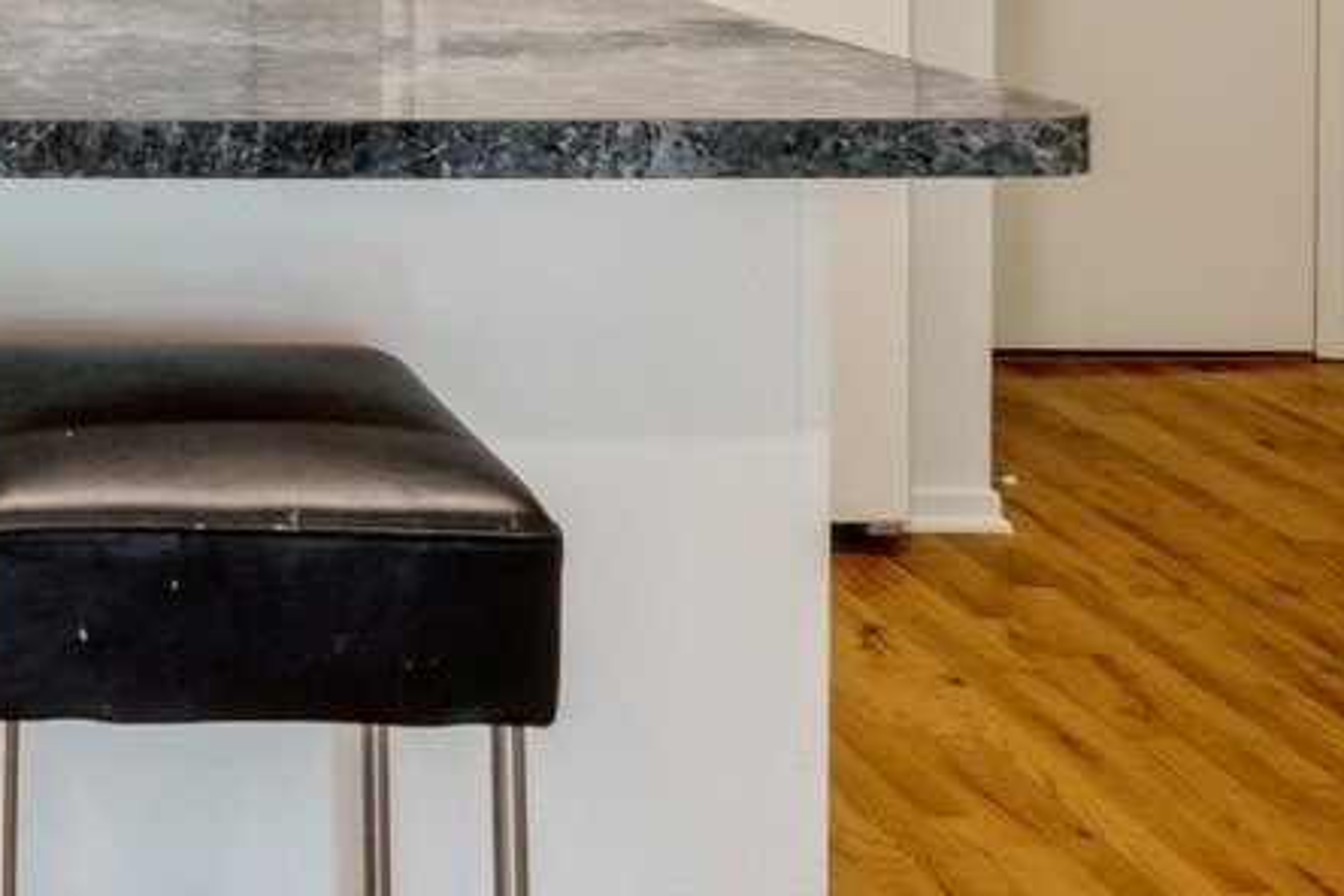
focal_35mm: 54
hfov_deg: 34.6
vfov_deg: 22.9
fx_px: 2016
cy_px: -201
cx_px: 112
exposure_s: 1.6
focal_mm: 15
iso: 100
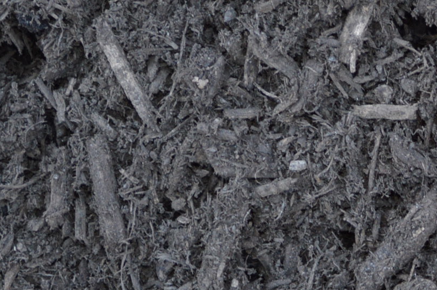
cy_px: 322
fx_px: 2426
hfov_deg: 10.0
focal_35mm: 200
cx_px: 659
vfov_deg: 6.8
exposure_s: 1/80
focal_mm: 36
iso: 400
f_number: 5
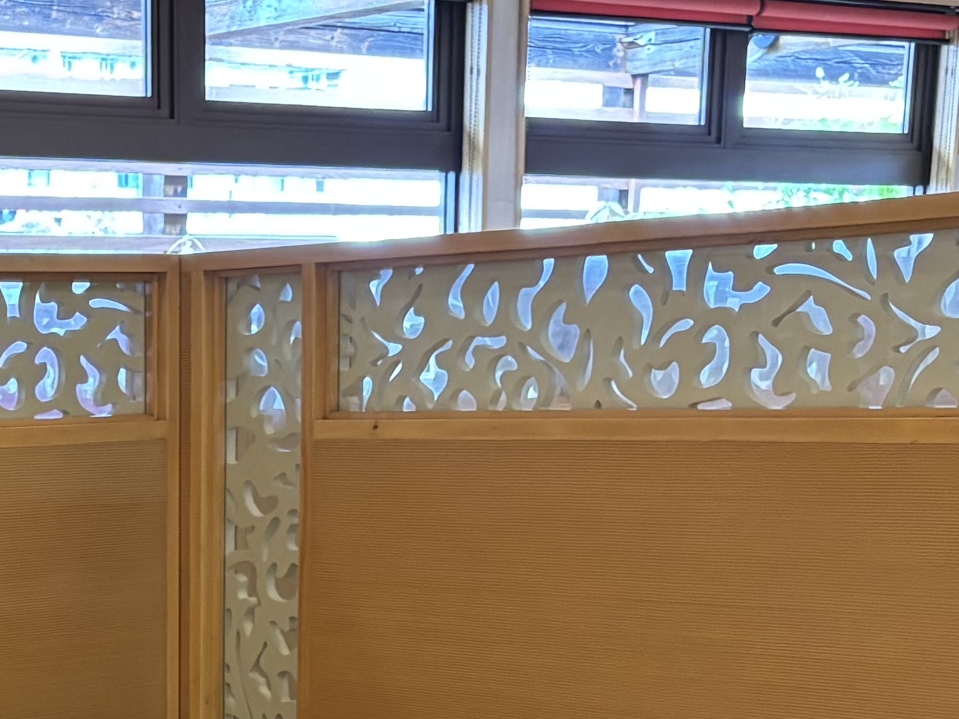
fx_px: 2604
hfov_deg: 20.1
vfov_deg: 14.5
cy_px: 1144
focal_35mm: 94
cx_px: -30
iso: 250
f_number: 1.6
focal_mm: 5.96
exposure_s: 1/60
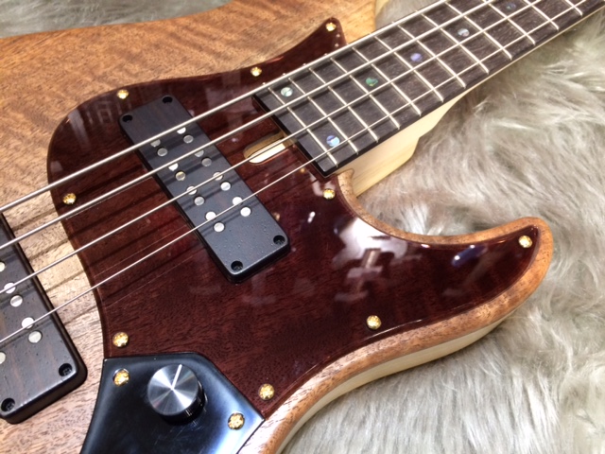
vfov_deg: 48.2
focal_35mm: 29
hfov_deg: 61.7
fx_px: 507
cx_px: 302
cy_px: 227
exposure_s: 1/30
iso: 125
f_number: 2.2
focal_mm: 4.15
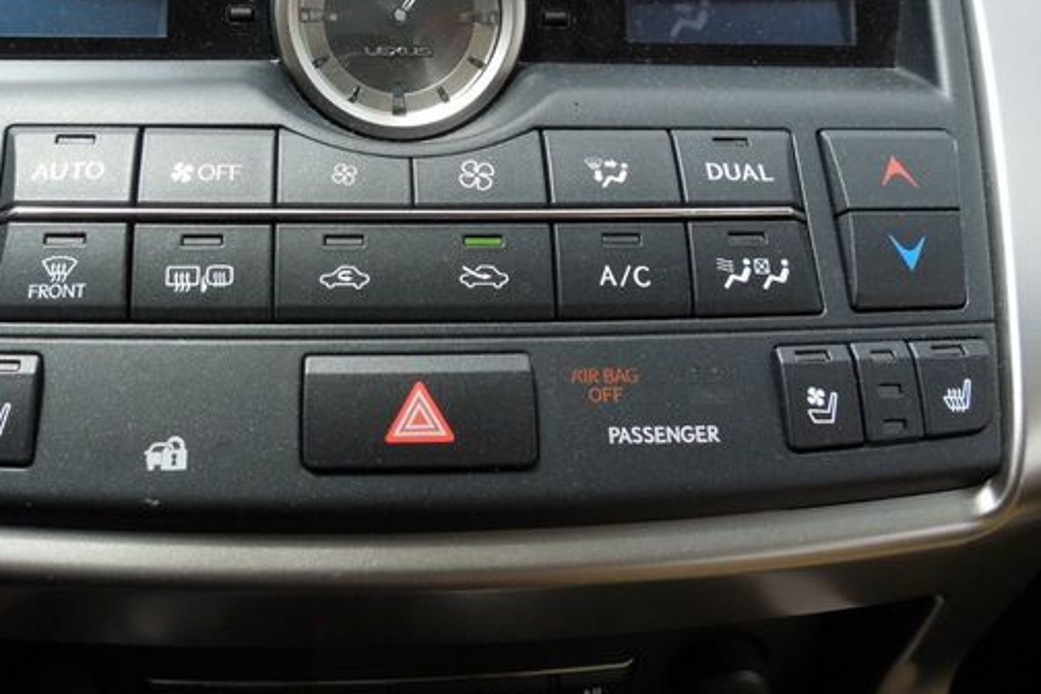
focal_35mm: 33
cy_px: 219
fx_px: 954
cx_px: 401
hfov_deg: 56.6
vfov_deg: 39.4
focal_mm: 4.5
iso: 125
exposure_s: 1/400
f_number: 3.3
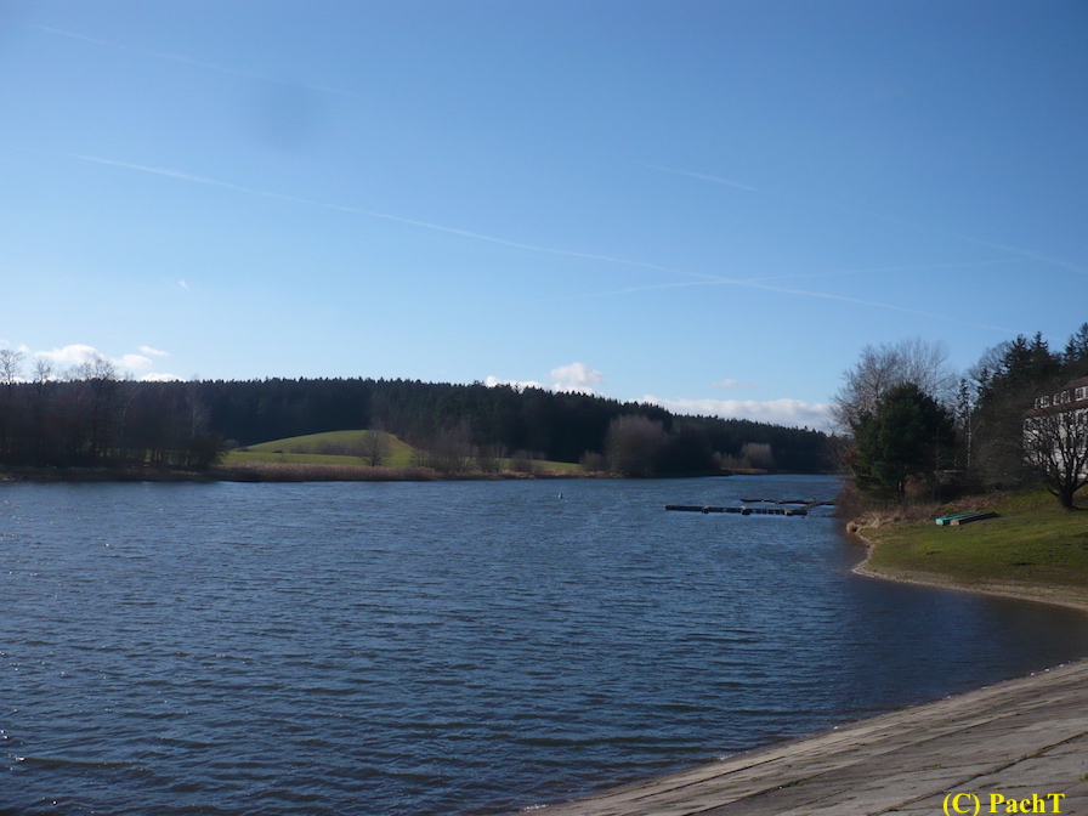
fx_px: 1100
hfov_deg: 52.6
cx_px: 544
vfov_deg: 40.7
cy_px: 408
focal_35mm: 35
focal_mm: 5.8
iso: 100
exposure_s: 1/400
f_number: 8
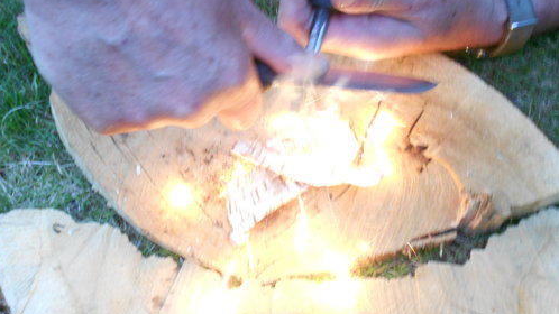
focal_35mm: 48
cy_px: 200
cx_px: 275
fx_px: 711
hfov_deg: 42.9
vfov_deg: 24.8
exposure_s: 1/25
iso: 400
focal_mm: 7.7
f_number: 4.2
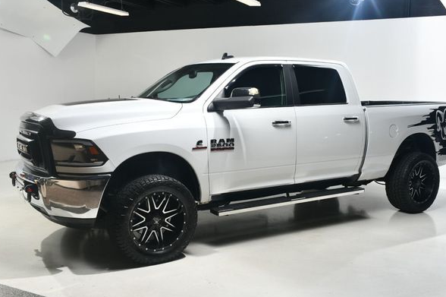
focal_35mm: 37
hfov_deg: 51.9
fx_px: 458
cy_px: 147
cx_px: 231
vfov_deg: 35.9
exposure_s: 1/160
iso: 100
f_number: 11
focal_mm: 23
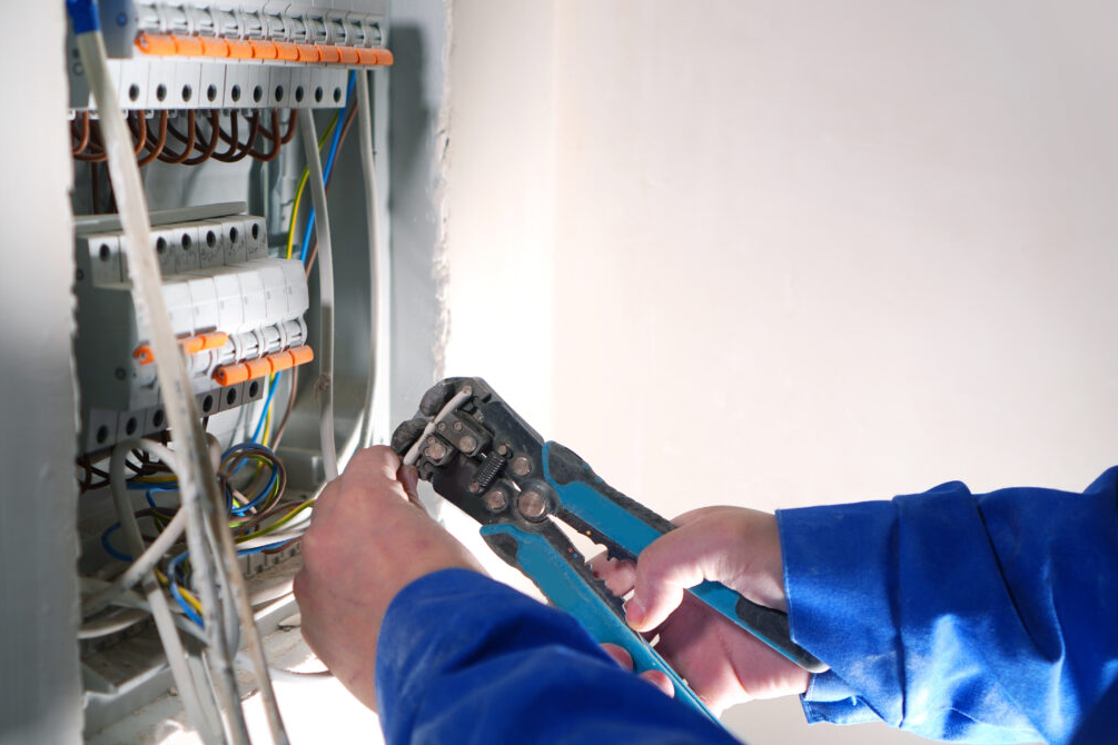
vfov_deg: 25.3
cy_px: 373
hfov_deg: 37.2
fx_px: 1662
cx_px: 550
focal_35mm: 54
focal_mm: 35
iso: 100
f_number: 2.8
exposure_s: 1/160
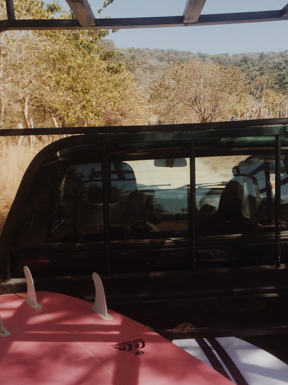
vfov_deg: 45.7
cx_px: 159
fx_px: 455
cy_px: 215
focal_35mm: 41
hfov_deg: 35.1
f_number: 2.2
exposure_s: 1/1163
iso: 32
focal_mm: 4.15
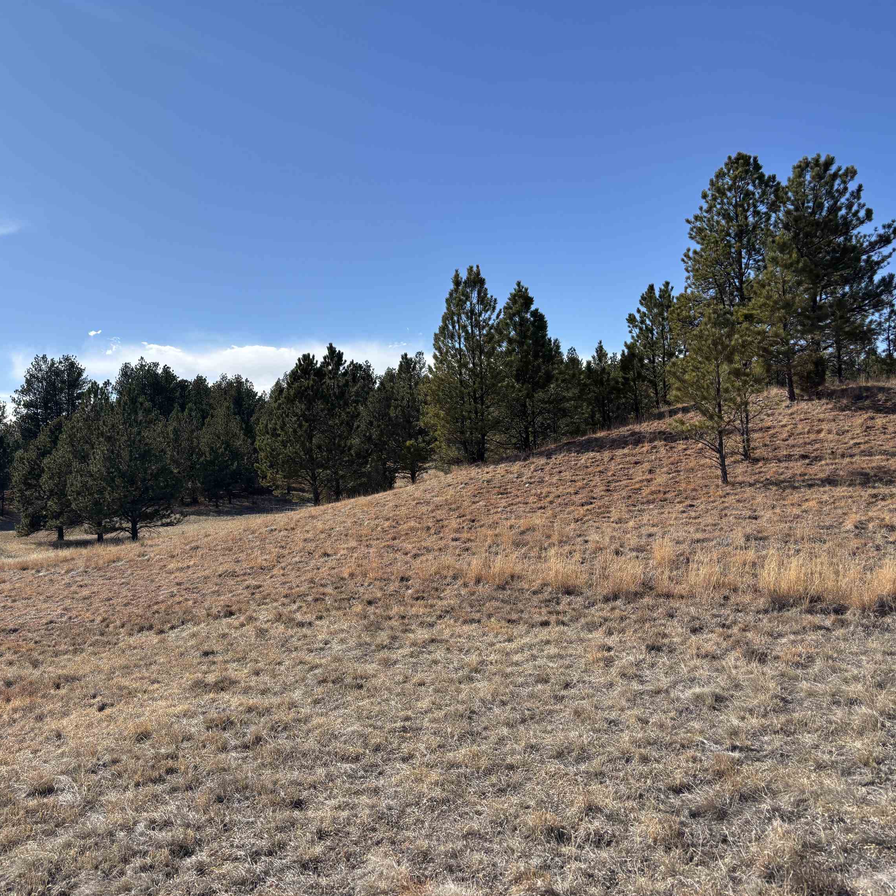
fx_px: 908
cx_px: 349
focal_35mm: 31
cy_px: 453
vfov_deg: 52.5
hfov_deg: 52.1
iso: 50
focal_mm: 5.96
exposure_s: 1/3937
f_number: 1.6
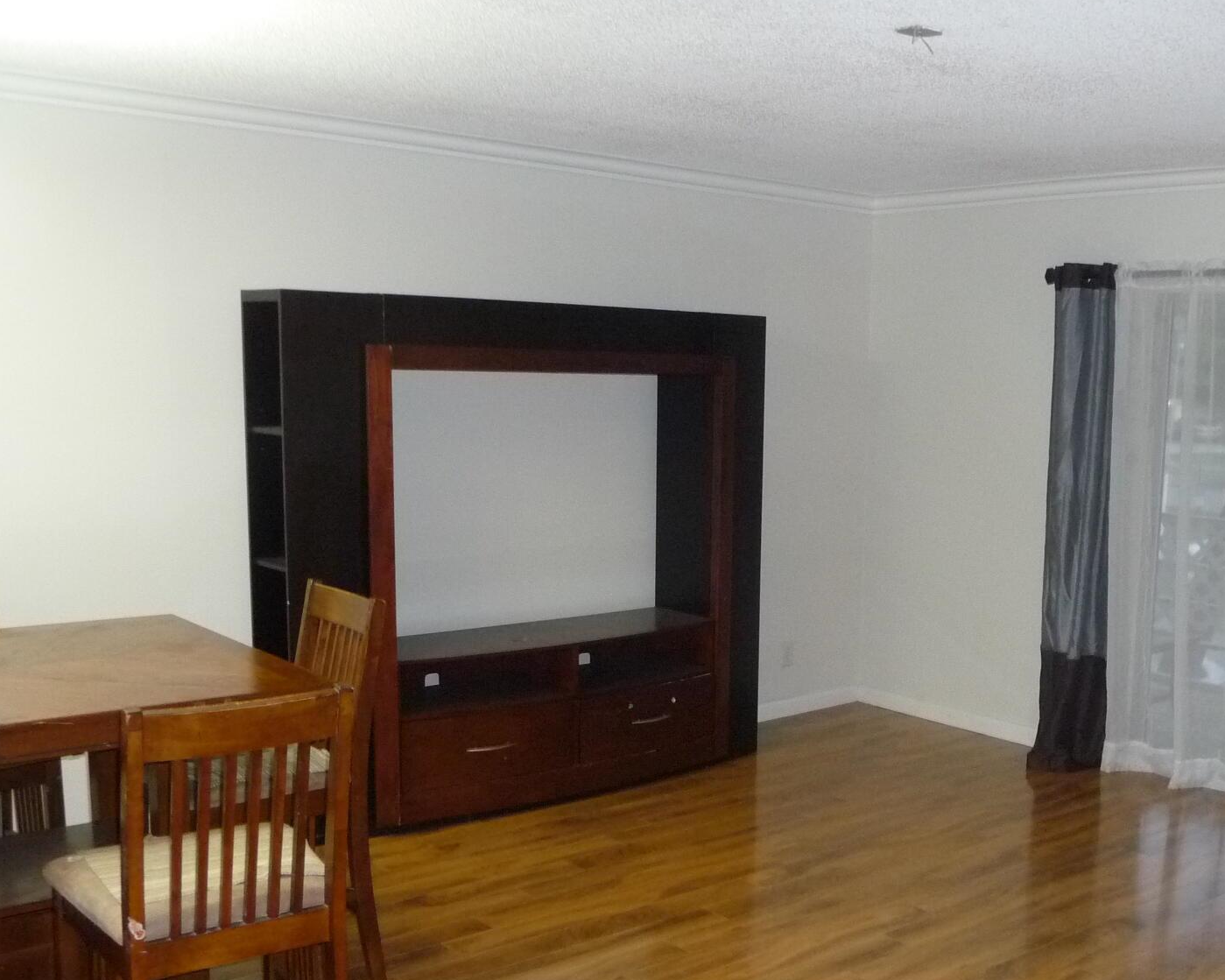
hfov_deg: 44.9
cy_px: 634
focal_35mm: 40
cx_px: 850
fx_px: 1450
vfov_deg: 37.0
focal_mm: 4.7
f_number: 3.3
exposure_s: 1/30
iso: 400
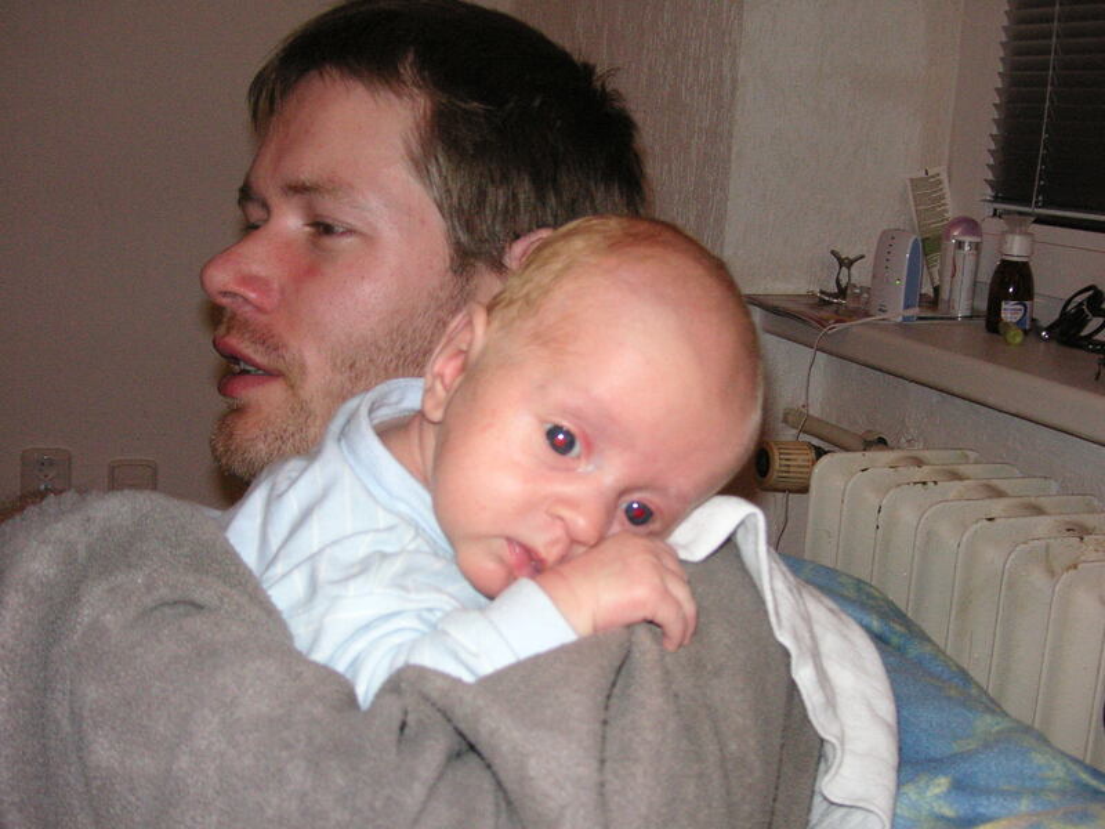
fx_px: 1405
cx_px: 552
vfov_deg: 32.9
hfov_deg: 42.9
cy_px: 414
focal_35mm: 44
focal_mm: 7.3
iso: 160
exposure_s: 1/45
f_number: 3.1
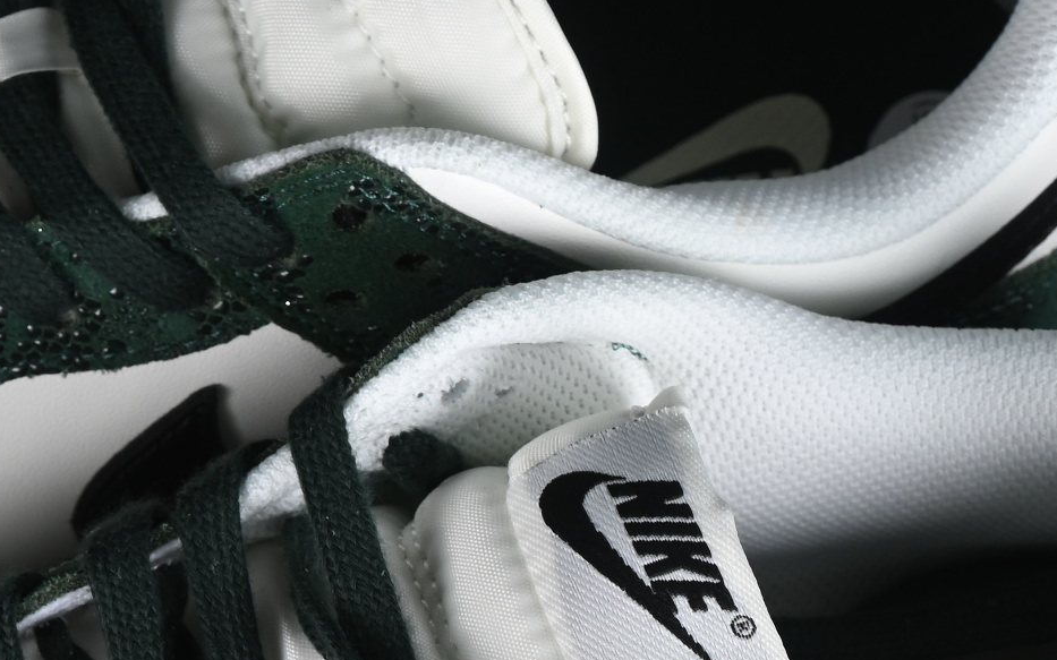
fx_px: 6568
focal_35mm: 228
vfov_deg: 5.7
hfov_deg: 9.2
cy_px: 667
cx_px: 240
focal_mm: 50
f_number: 7.1
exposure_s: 1/80
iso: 160
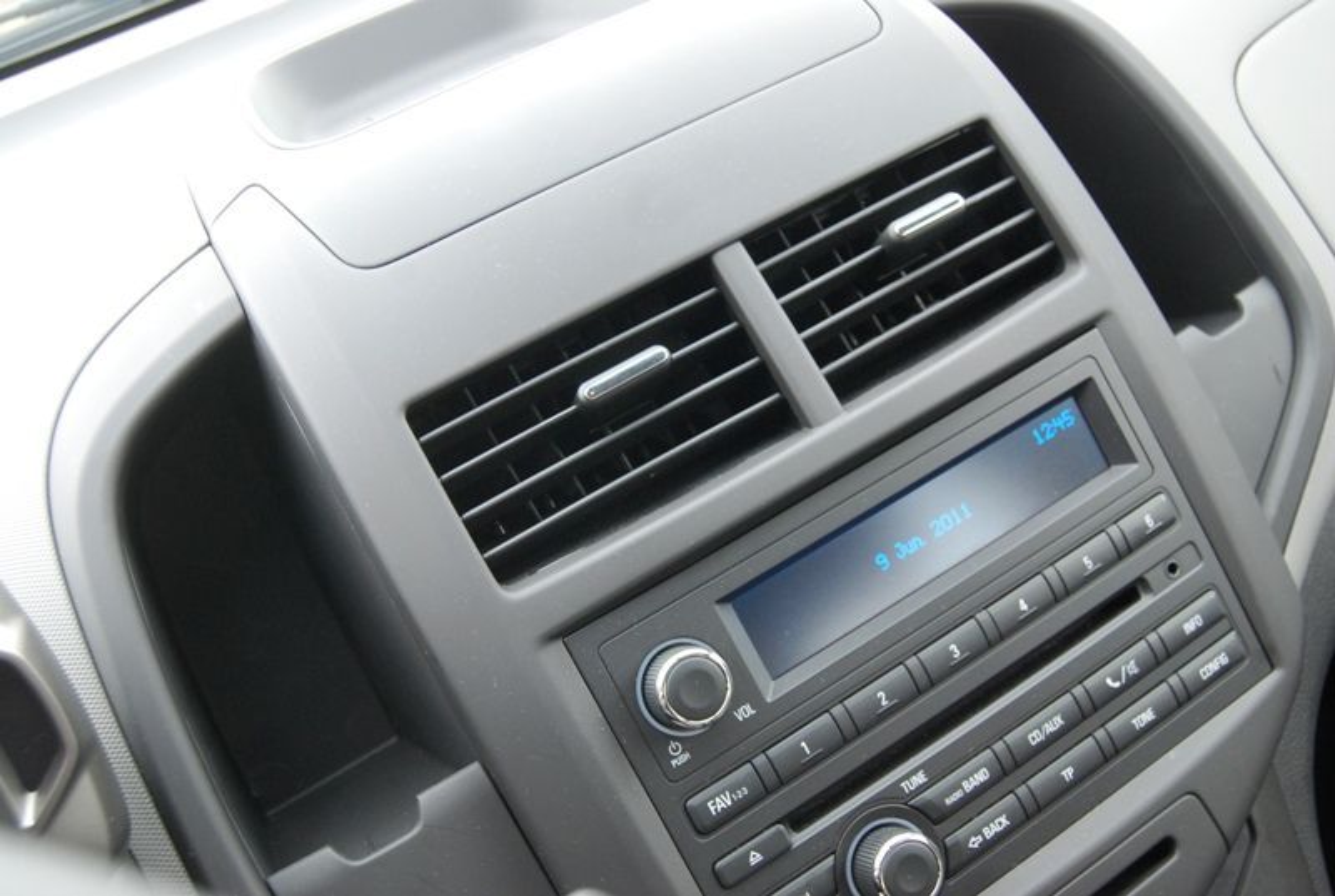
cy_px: 448
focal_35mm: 39
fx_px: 1449
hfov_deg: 49.5
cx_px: 668
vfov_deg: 34.4
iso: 800
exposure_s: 1/125
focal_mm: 26
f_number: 5.6
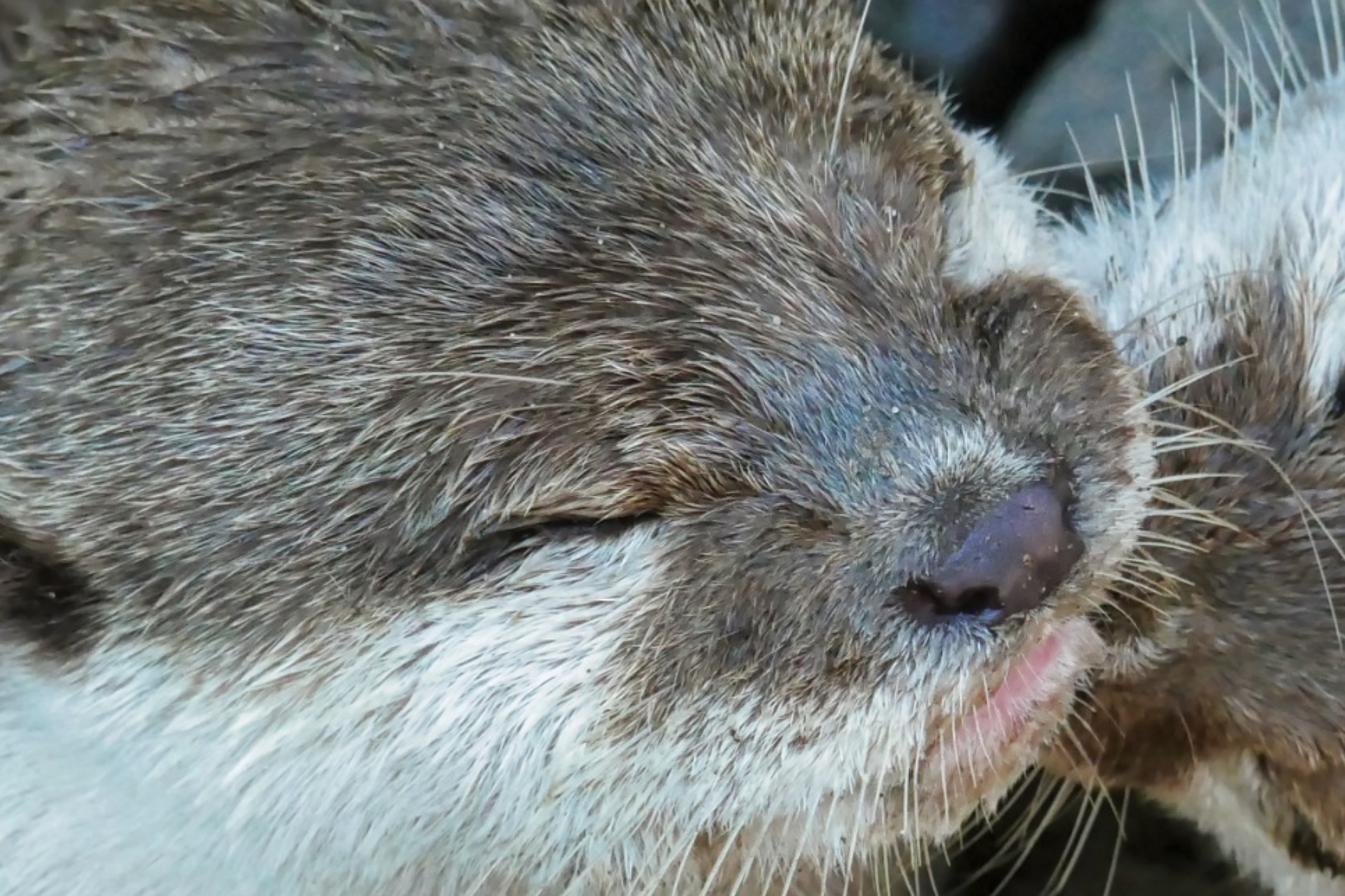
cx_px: 1038
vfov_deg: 2.4
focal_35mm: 582
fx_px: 21739
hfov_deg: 3.5
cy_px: 422
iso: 2000
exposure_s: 1/640
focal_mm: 91
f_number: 5.9
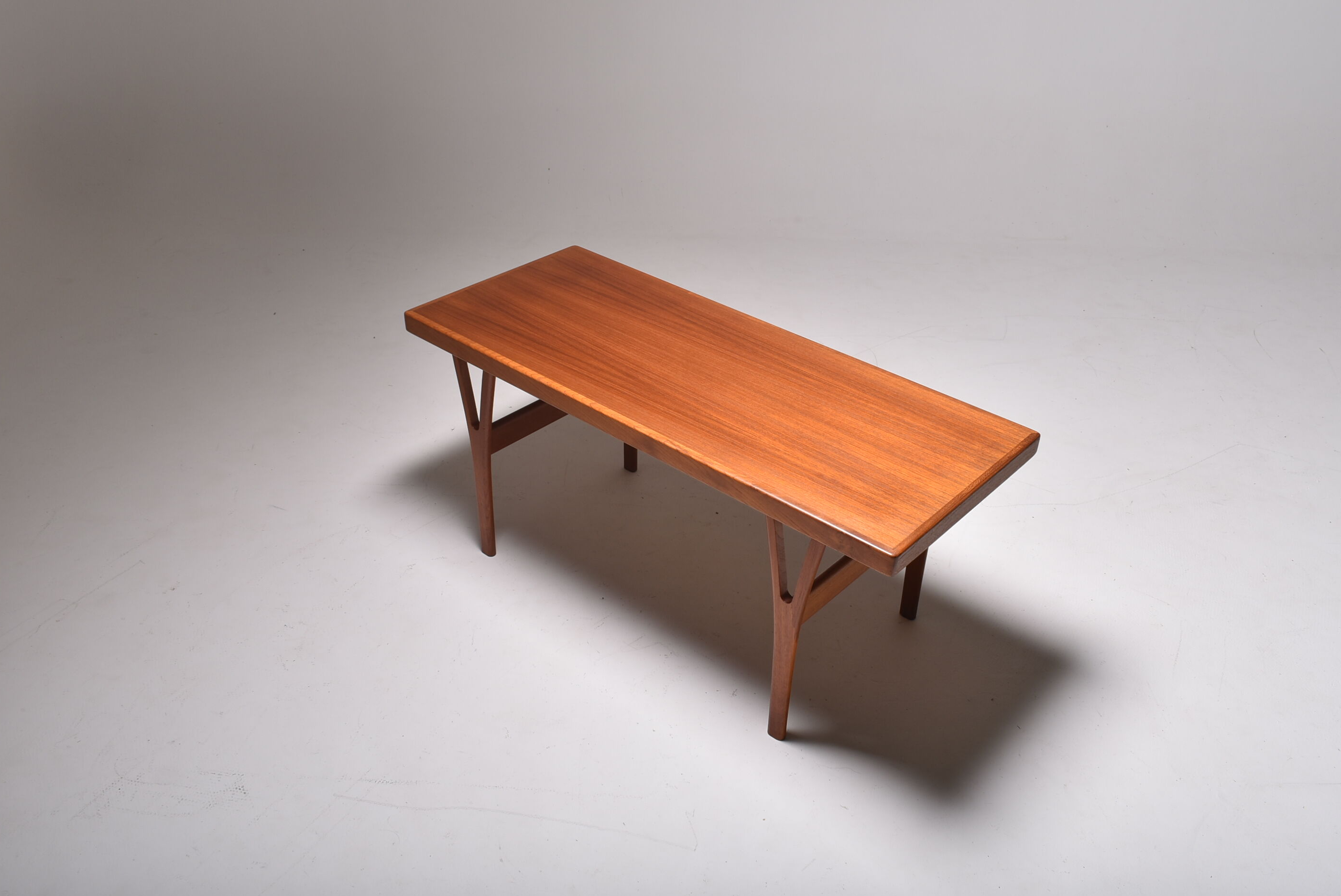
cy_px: 439
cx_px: 709
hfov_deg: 58.6
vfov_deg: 41.2
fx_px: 1193
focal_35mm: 32
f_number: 11
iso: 100
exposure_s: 1/200
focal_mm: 20
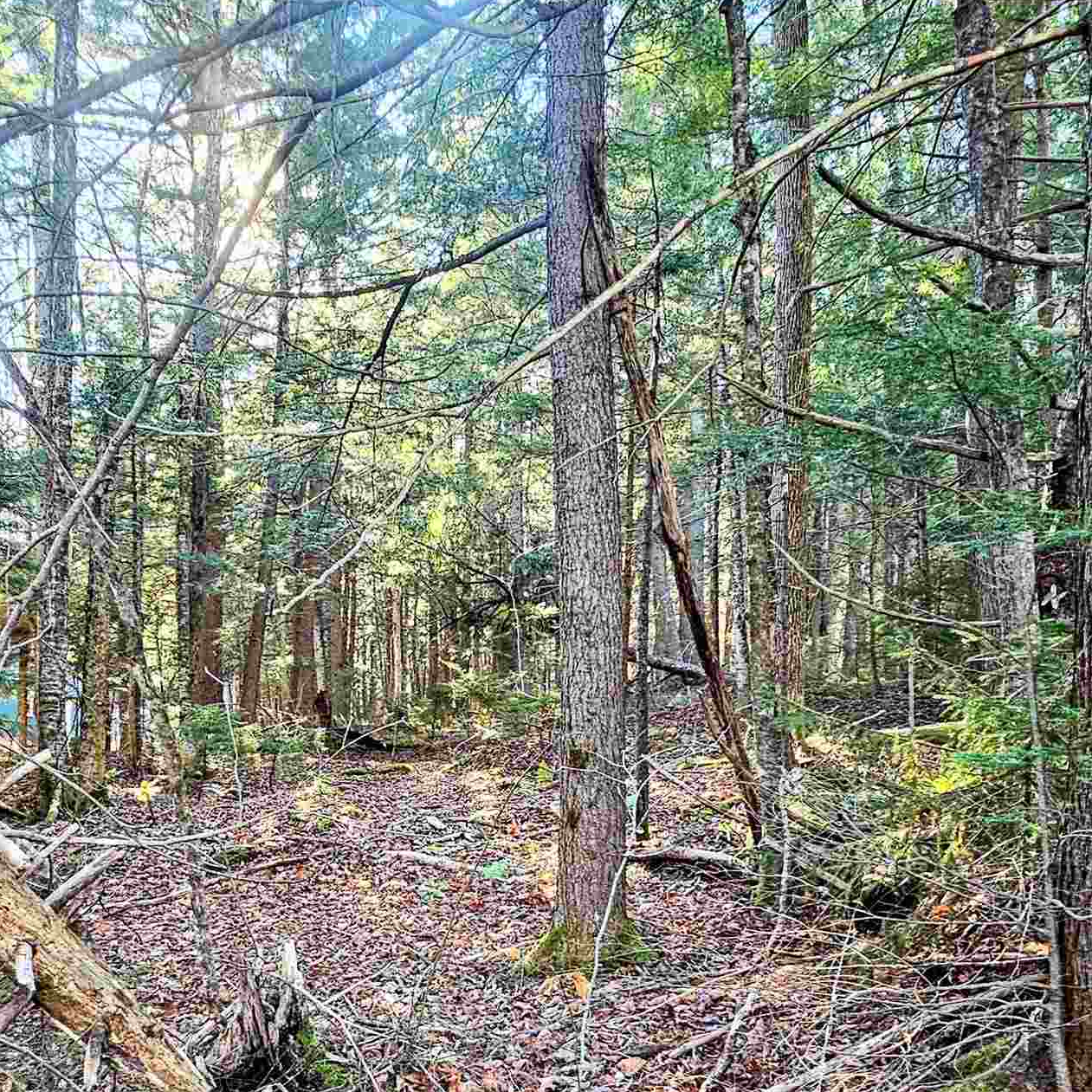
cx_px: 428
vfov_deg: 55.5
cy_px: 767
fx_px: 999
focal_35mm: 28
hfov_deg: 56.8
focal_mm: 2.2
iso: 160
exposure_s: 1/70.8
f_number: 2.2
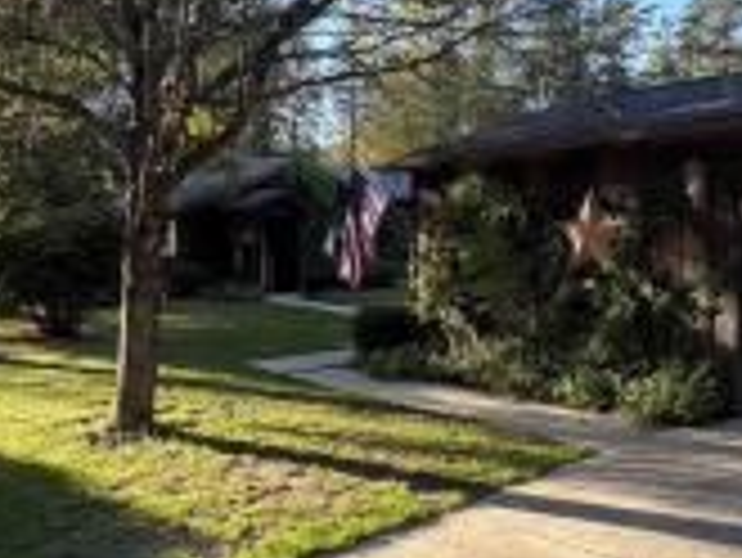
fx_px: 729
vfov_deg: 41.8
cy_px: 248
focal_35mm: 34
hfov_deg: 53.6
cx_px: 441
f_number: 2.2
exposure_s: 1/107
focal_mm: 2.22
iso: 40
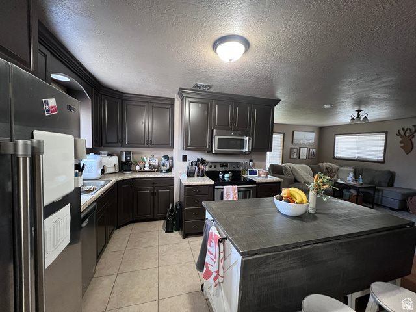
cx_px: 208
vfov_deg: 89.9
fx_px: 156
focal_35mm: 13
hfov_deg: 106.2
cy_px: 156
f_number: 1.8
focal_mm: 1.57
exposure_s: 1/40
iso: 800
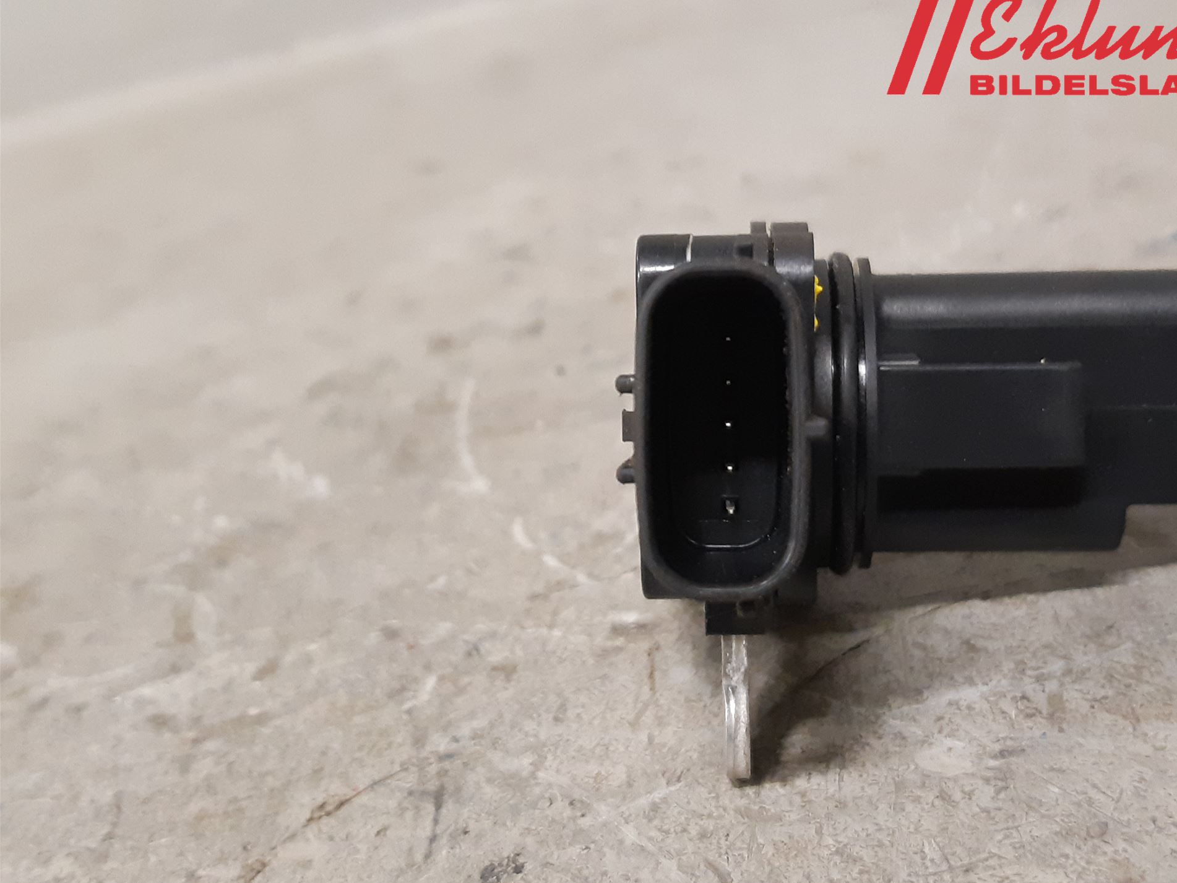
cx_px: 633
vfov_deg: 49.7
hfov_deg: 63.4
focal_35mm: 28
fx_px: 952
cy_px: 466
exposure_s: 1/50
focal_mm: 3.93
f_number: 1.7
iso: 320
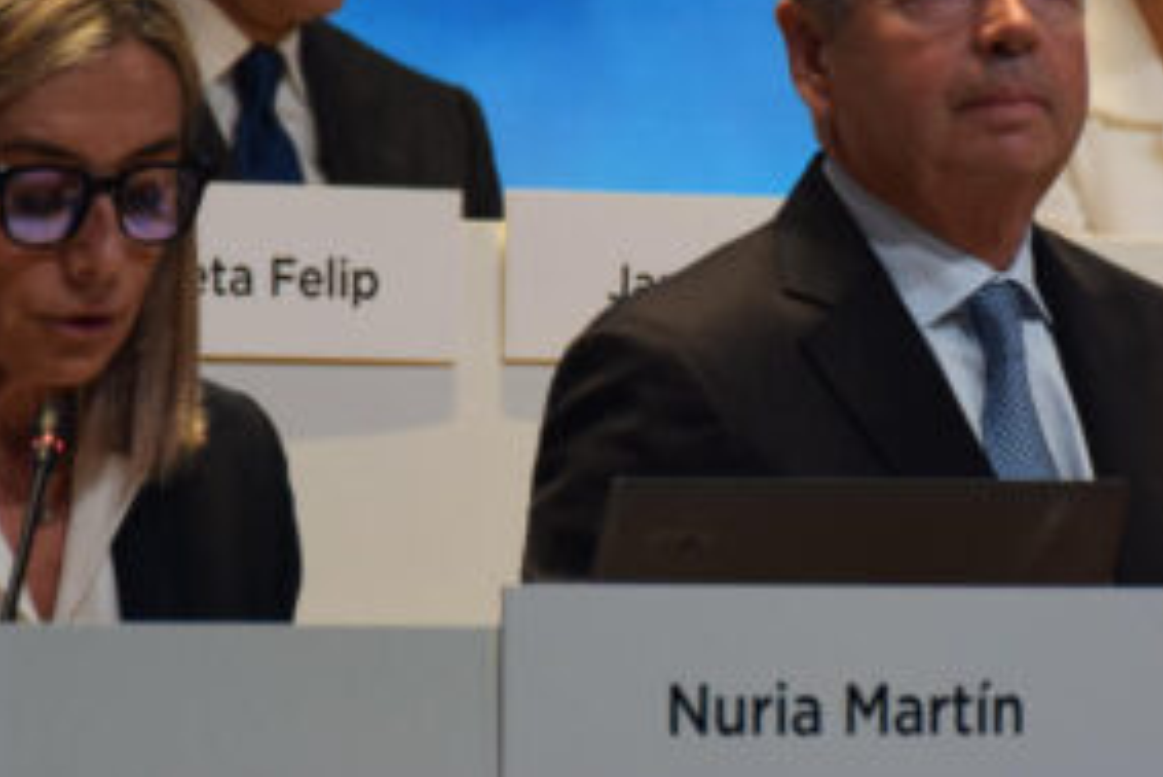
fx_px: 11867
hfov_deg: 5.6
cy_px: 419
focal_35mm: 367
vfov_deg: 3.7
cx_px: 974
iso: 800
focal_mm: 105
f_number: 5.6
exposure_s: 1/200
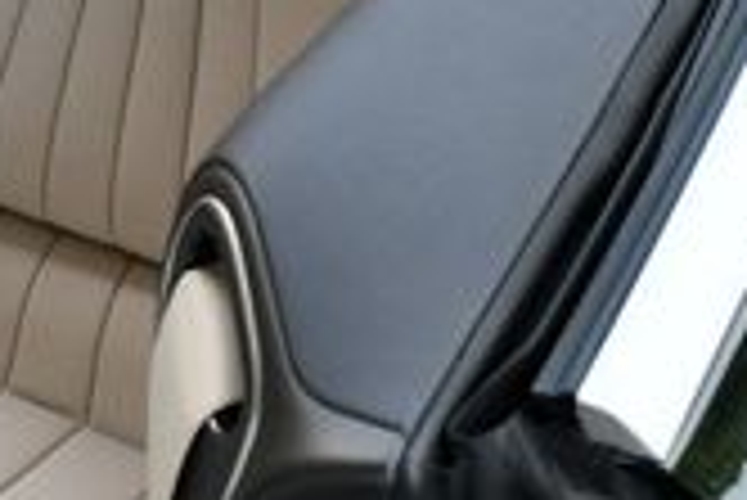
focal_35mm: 139
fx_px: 2887
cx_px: -378
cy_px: -225
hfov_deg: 13.8
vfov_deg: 9.6
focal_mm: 18
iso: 360
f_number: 5.6
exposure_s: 1/250
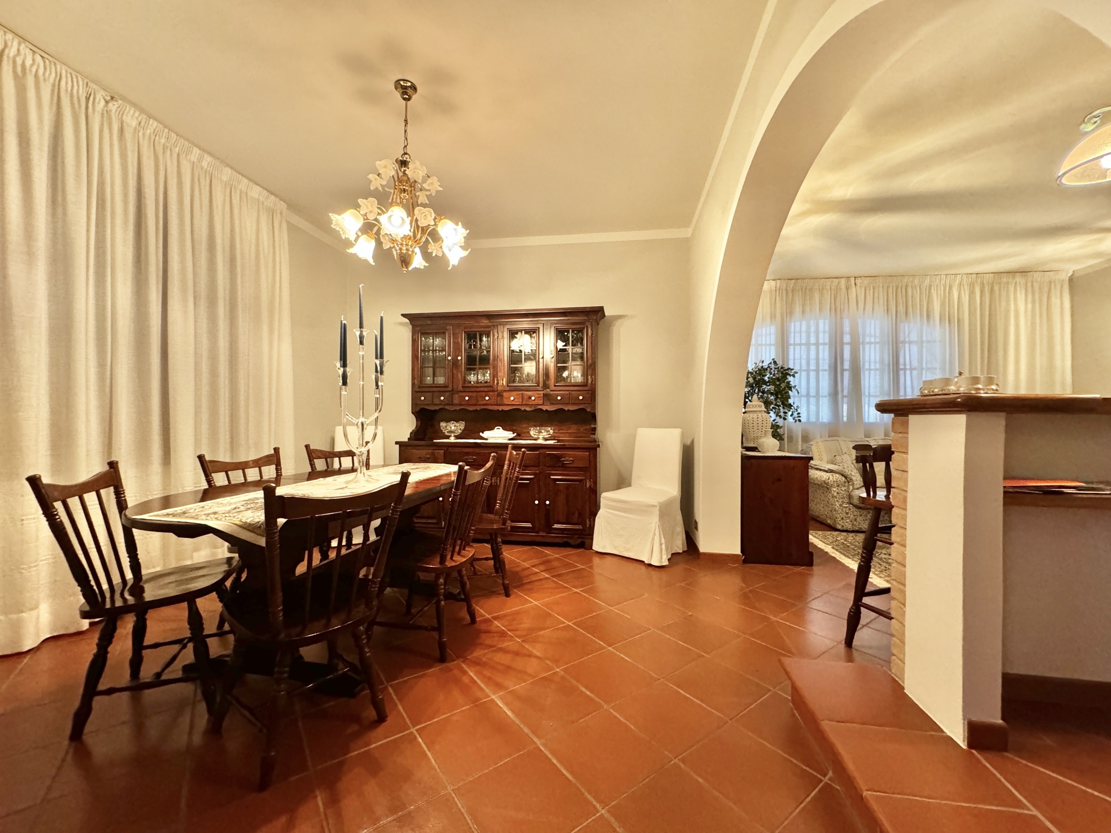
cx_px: 556
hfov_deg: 102.1
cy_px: 416
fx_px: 449
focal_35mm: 14
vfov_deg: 85.7
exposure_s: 1/50
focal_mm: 2.22
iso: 400
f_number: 2.2
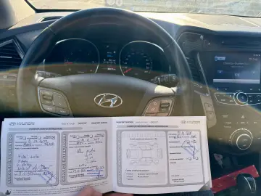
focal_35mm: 26
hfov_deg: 67.3
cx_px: 130
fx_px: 196
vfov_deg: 53.1
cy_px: 98
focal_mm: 5.96
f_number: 1.6
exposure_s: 1/535
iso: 64
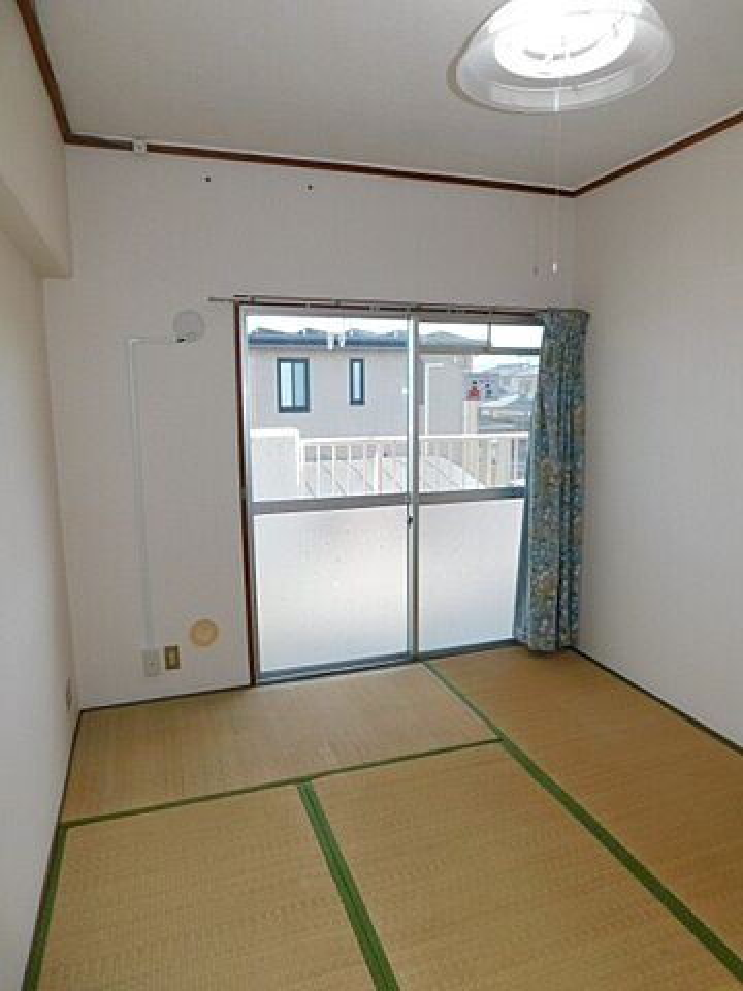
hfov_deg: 58.9
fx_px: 658
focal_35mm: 23
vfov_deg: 73.9
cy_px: 496
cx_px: 372
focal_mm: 4
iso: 125
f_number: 3
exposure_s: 1/250
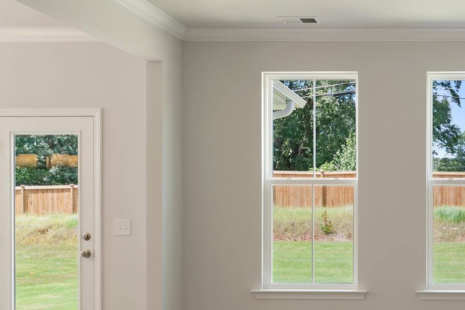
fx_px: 672
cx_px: 458
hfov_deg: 34.9
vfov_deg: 25.8
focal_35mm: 52
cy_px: 221
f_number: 5.6
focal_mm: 24
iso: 400
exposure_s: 1/15
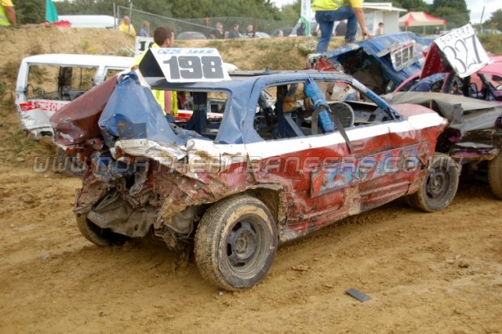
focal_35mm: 46
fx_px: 648
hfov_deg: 42.3
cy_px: 167
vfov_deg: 28.9
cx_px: 251
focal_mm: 31
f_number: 4.5
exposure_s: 1/250
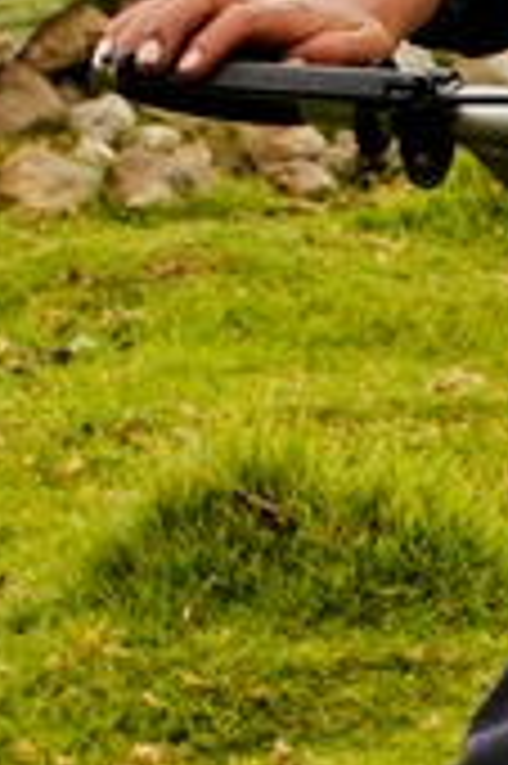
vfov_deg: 10.4
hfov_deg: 6.7
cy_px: 382
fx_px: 4199
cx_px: 980
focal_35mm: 198
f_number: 7.1
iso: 200
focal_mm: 28
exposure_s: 1/200
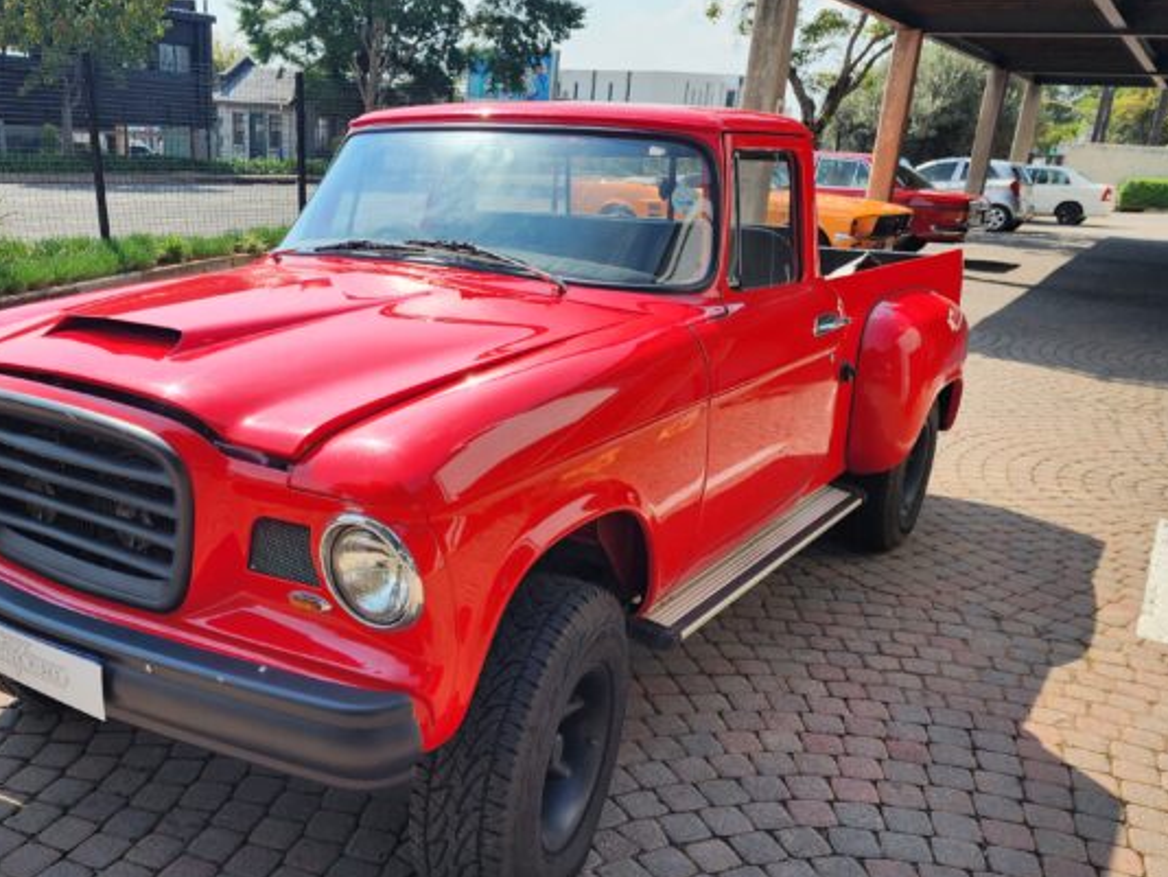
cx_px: 462
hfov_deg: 57.8
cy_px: 494
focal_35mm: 31
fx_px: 1046
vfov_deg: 45.4
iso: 12
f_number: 1.8
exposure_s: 1/796
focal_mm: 6.4
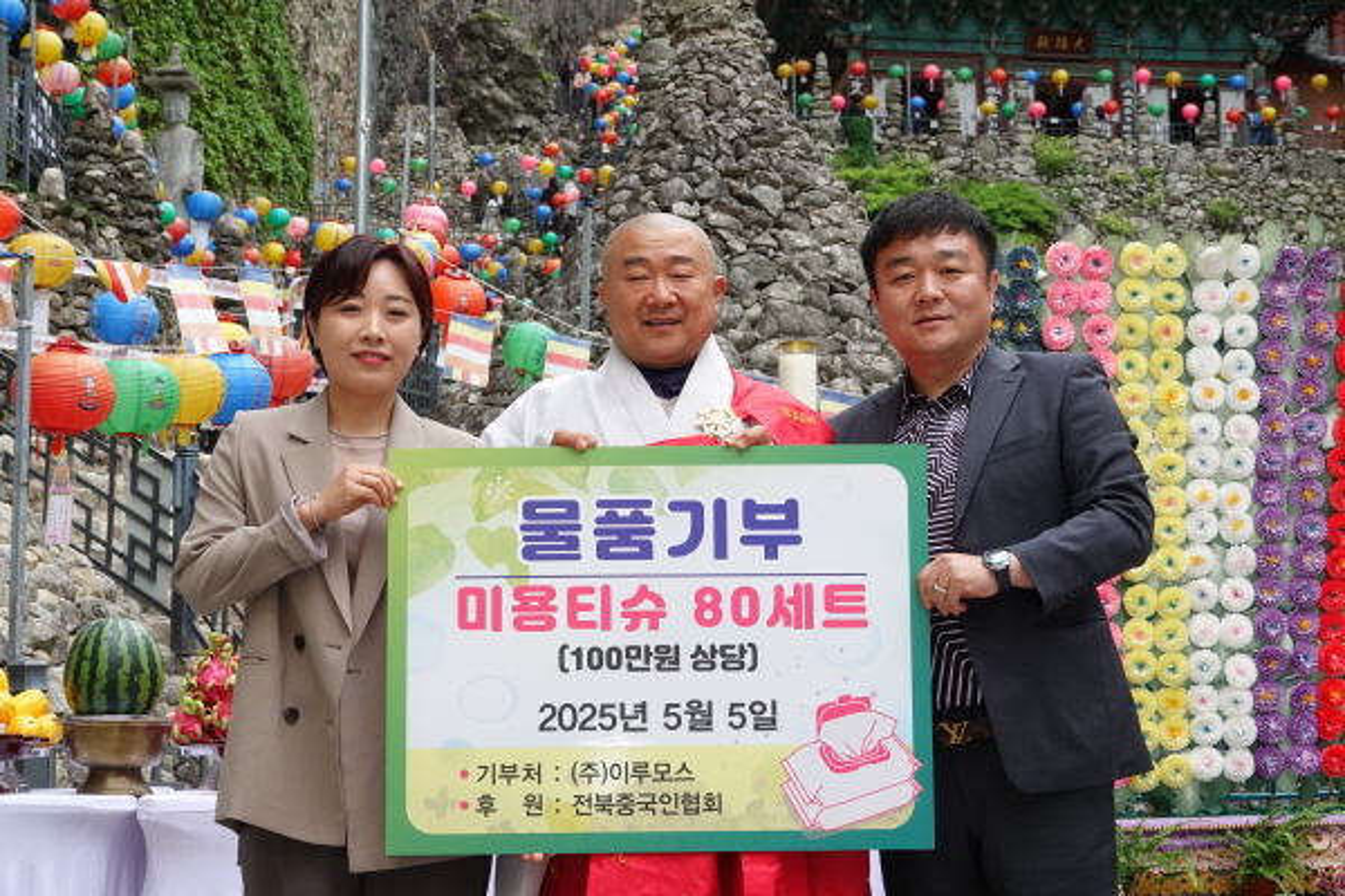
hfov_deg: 28.8
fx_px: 2615
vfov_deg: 19.5
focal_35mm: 70
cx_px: 672
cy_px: 448
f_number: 5.6
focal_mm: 25.61
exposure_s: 1/125
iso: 320
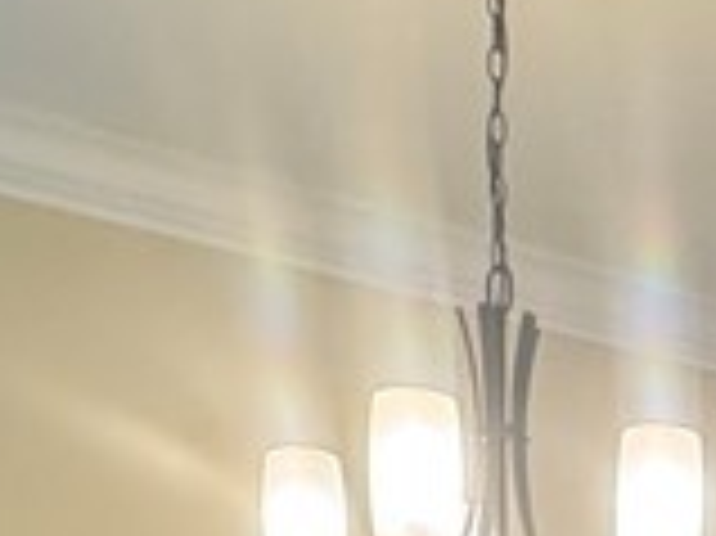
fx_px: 1860
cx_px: 788
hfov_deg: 20.7
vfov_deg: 12.2
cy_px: 1374
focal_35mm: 90
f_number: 2.2
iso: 400
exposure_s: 1/60
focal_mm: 2.22
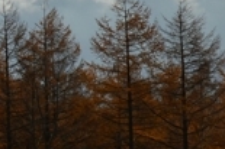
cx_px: -48
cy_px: -268
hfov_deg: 11.3
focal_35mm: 178
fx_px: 1111
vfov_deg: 7.0
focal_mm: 18
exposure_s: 1/640
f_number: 13
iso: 100
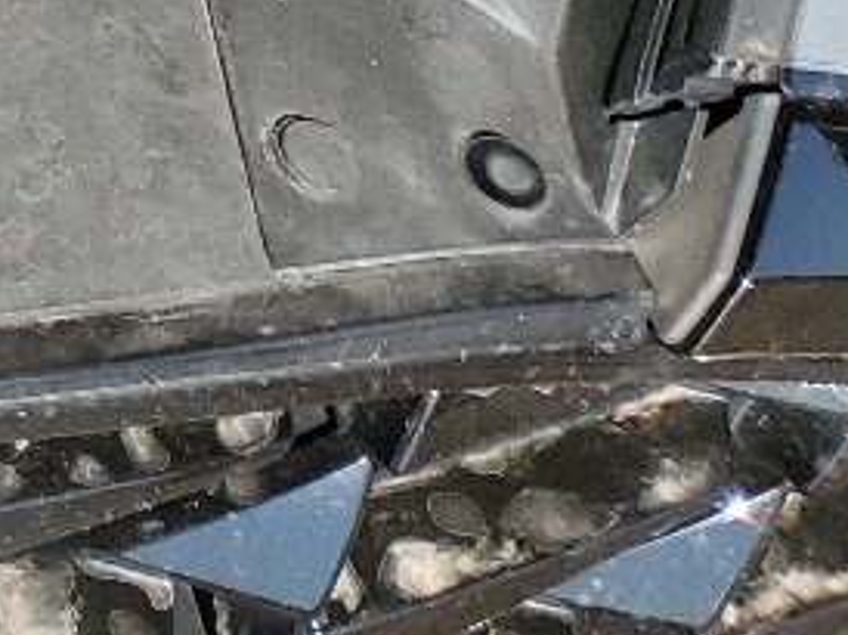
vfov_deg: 8.4
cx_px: -1544
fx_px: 3720
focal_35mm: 152
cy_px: -1174
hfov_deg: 10.2
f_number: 1.5
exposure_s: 1/1667
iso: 50
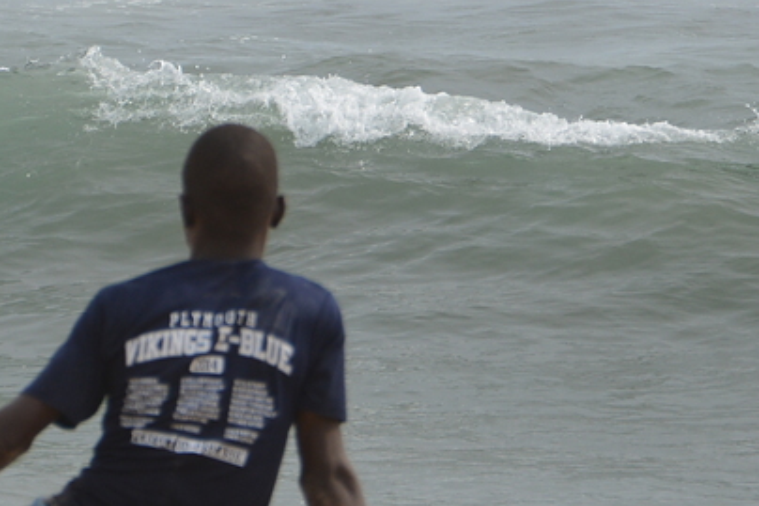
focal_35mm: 505
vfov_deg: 2.7
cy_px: -131
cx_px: 331
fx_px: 10642
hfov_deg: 4.1
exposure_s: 1/640
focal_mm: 85
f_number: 6.3
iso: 160
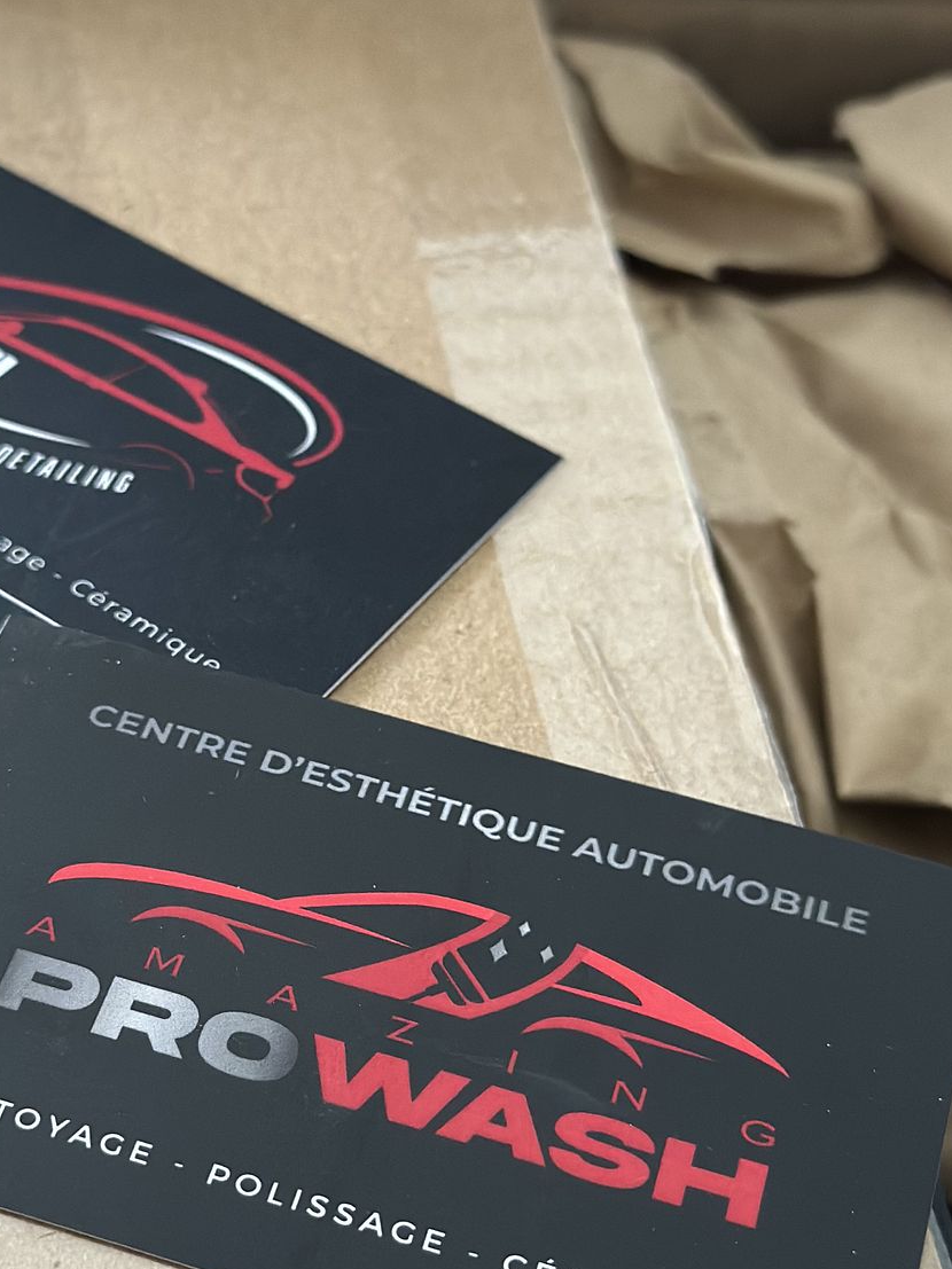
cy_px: 696
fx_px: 2714
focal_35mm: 74
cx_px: 280
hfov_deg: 19.8
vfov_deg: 26.3
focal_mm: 6.86
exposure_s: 1/40
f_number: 1.78
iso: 400
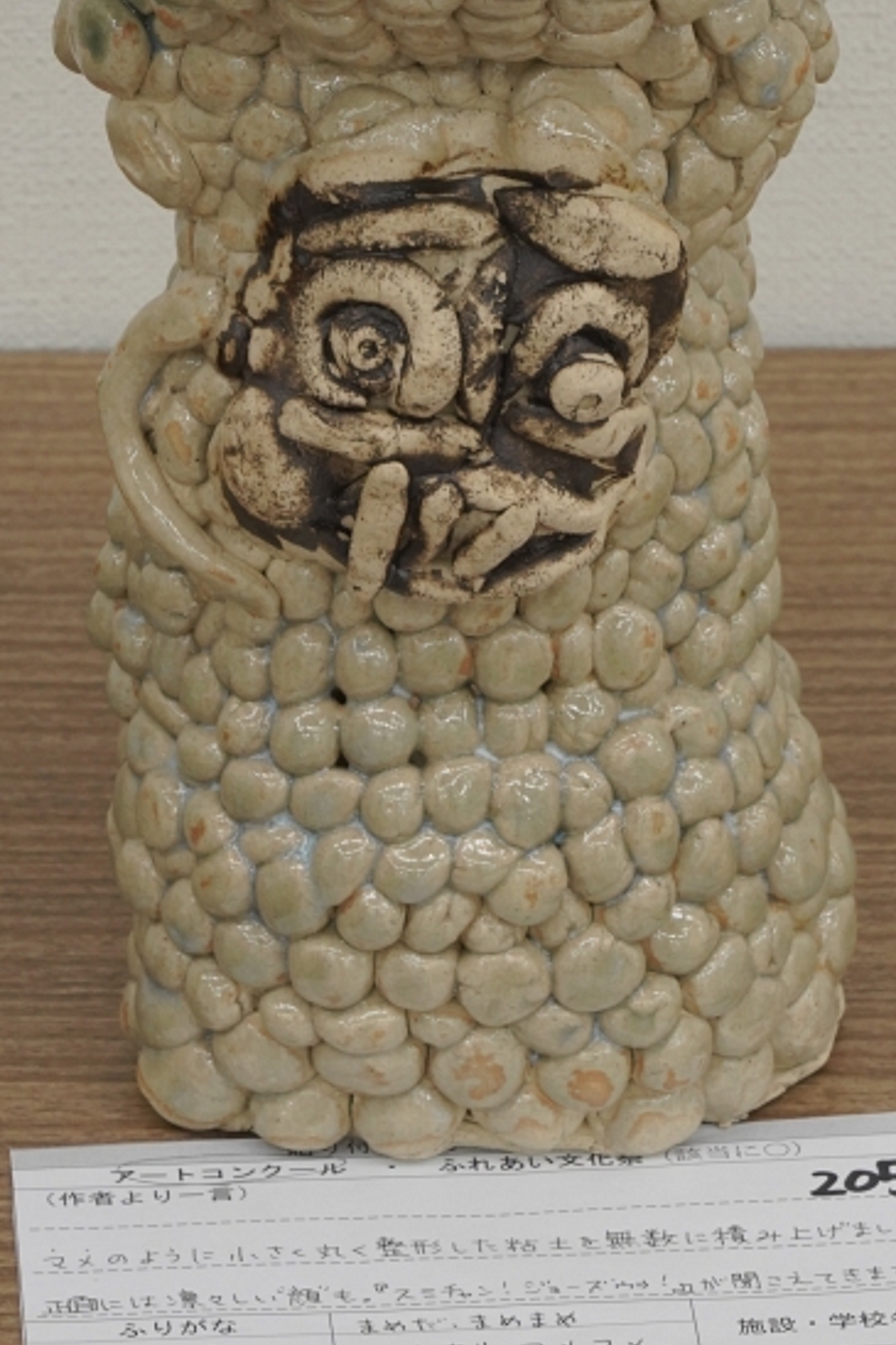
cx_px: 462
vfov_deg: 8.9
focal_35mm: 230
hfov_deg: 6.0
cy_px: 255
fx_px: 8591
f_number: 16
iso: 2000
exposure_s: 1/20
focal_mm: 105
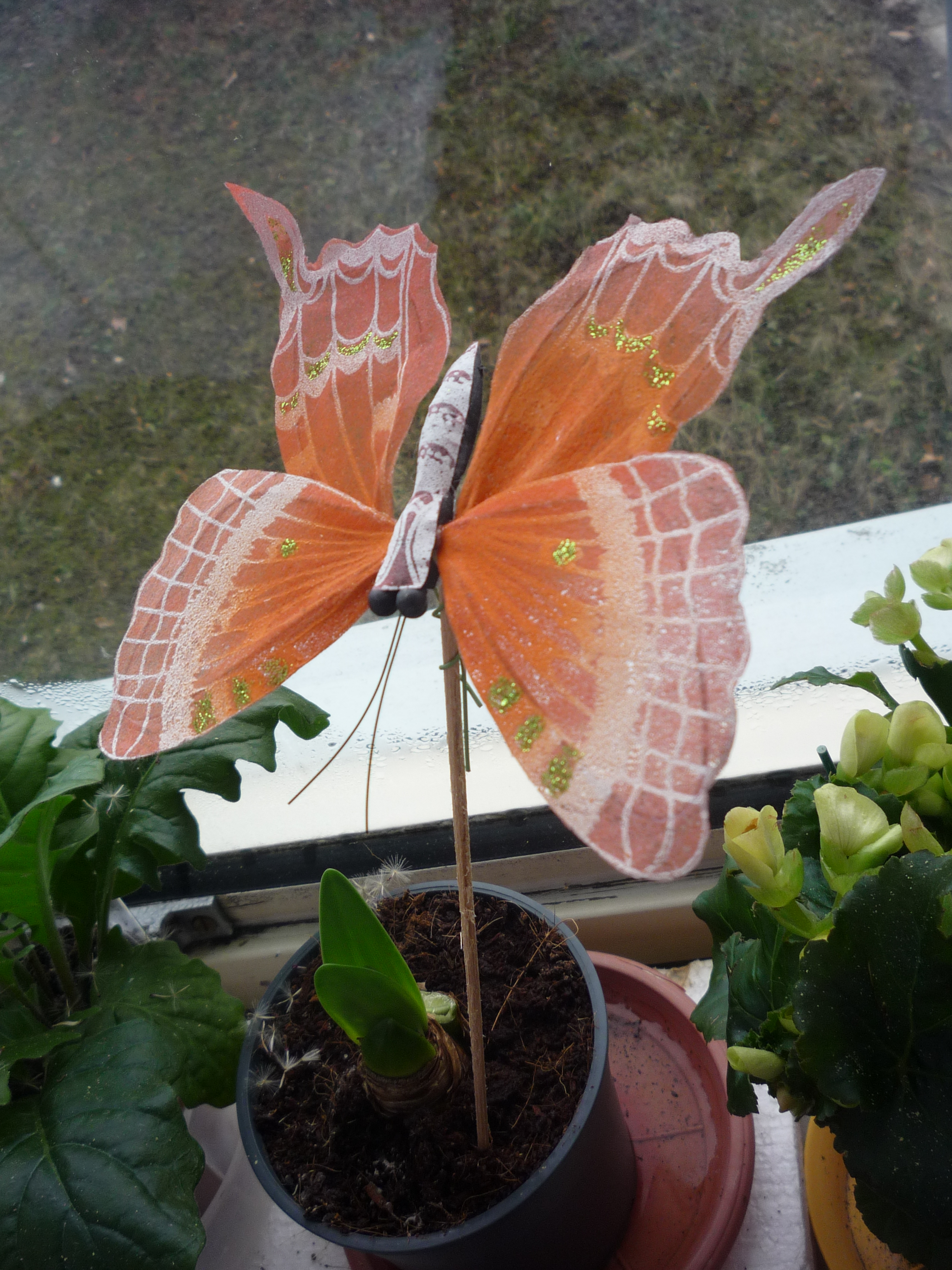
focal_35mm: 32
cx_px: 476
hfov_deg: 44.2
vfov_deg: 56.8
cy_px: 635
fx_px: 1173
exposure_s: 1/100
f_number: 3.5
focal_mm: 5.2
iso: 100
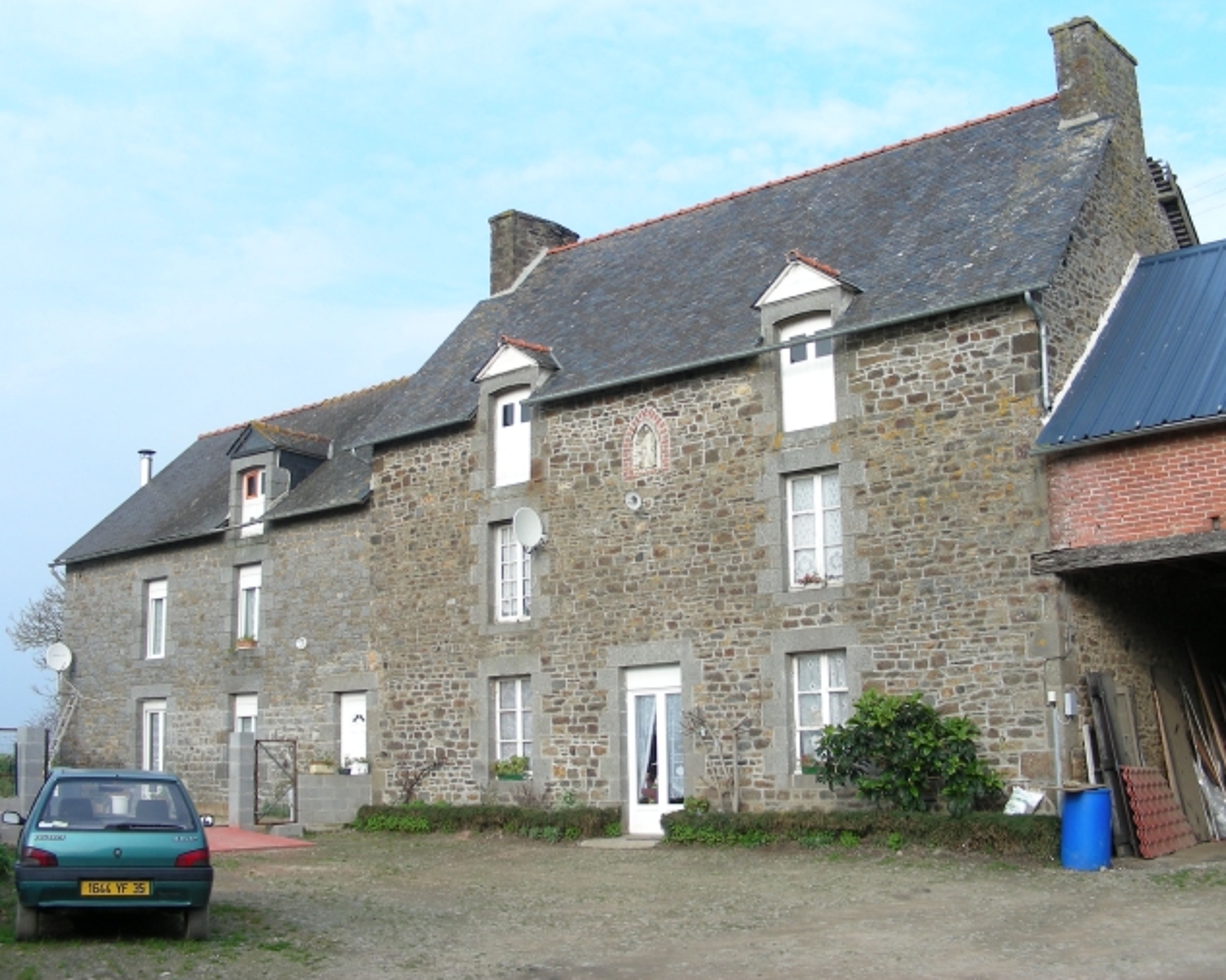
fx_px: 1451
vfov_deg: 37.3
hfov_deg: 45.8
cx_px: 614
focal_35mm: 40
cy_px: 486
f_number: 4
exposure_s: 1/185
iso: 50
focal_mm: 6.3
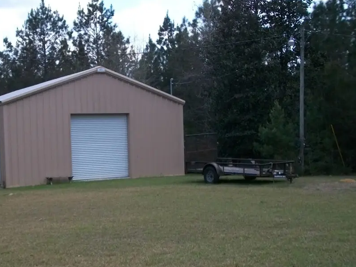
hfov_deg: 39.1
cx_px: 112
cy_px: 164
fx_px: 494
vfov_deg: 30.2
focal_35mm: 48
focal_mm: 5.7
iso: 80
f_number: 2.9
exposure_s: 1/640
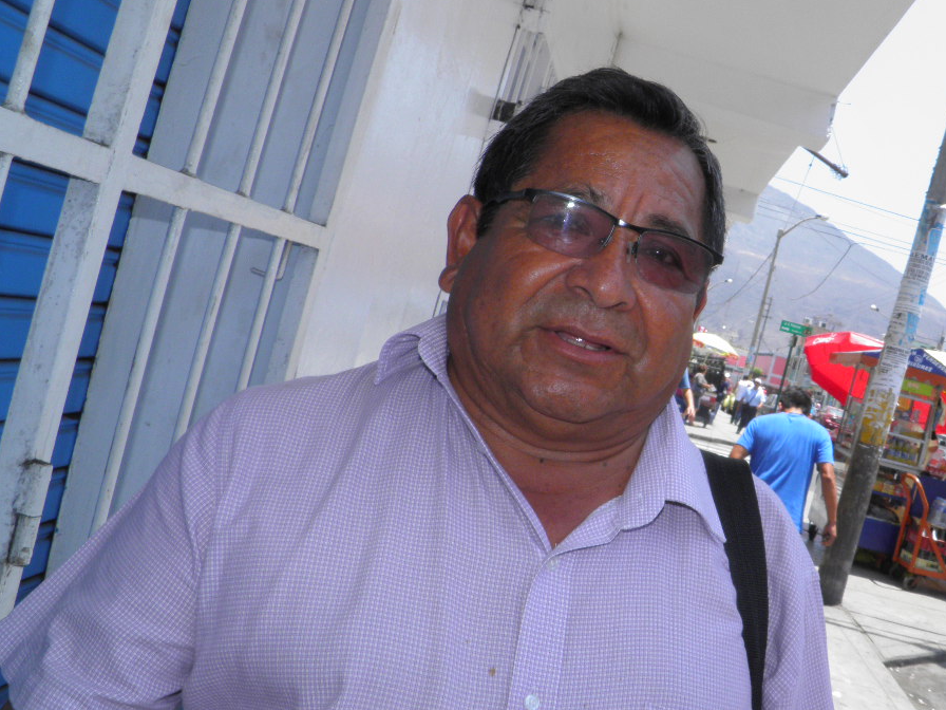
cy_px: 381
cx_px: 657
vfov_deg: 35.9
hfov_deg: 45.8
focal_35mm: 40
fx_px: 1093
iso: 50
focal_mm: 4.9
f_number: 5.7
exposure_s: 1/160
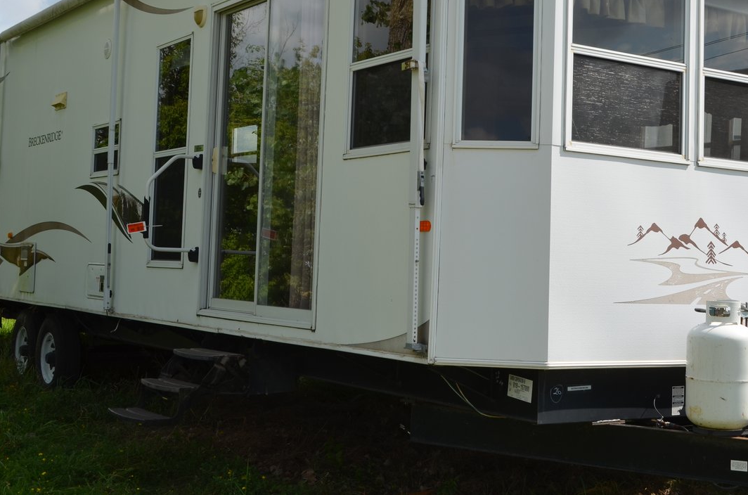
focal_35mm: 58
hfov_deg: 34.4
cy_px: 160
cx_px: 455
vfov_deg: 23.1
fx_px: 1202
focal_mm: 24
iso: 100
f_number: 9
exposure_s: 1/320
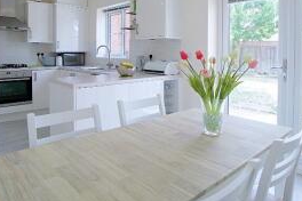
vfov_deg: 46.7
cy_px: 58
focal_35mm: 27
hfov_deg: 67.2
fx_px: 226
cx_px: 168
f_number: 4
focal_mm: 10
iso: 160
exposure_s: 1/160
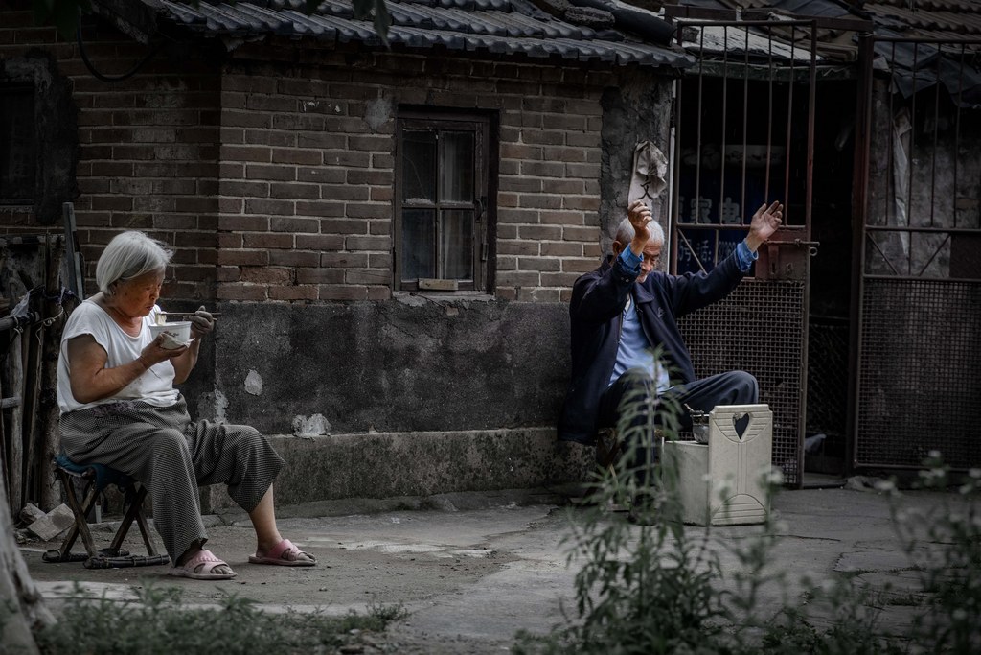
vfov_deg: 11.8
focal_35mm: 116
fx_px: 3161
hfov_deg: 17.6
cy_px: 328
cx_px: 490
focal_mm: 116
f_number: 4.5
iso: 720
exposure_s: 1/125
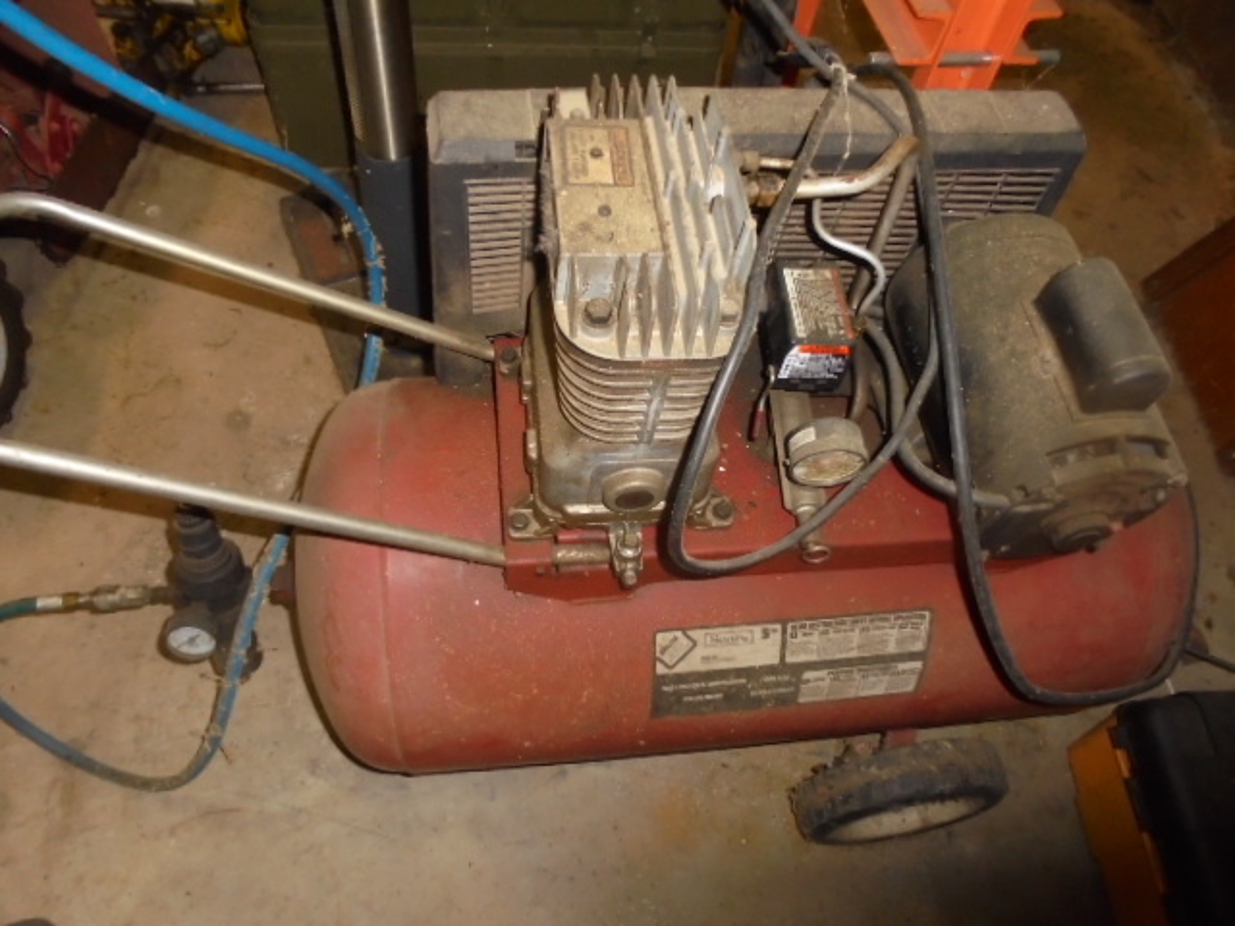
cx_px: 618
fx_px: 928
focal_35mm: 26
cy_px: 463
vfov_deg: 53.1
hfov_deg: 67.3
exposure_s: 1/30
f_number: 3.5
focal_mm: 4.6
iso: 400
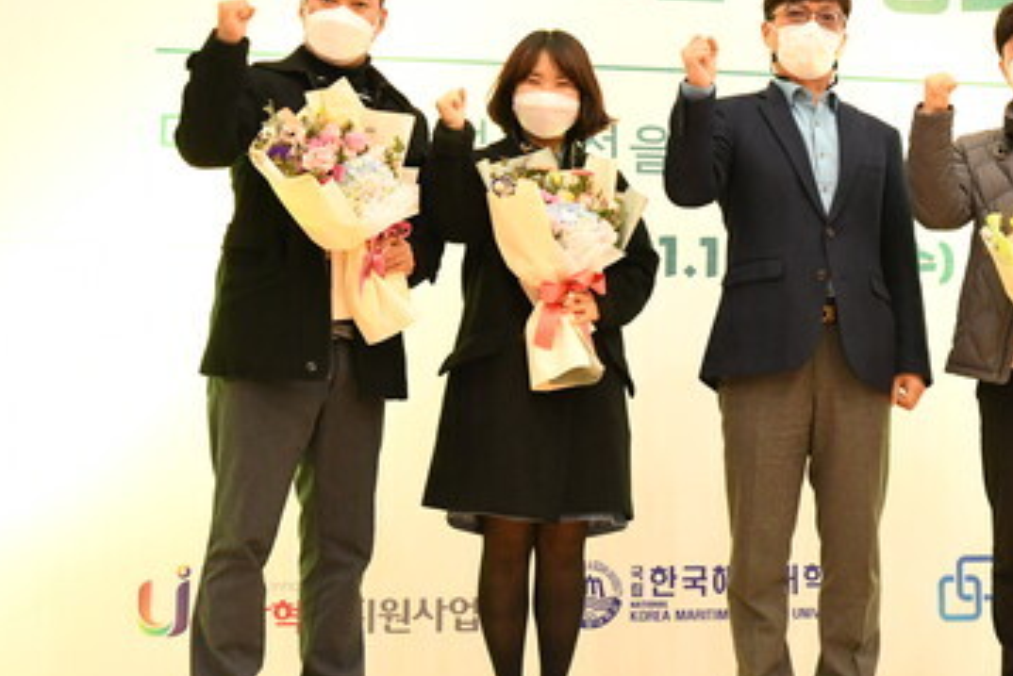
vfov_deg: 17.7
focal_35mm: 77
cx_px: 835
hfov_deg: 25.8
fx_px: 2167
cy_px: 198
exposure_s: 1/50
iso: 5000
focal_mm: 46
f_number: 8
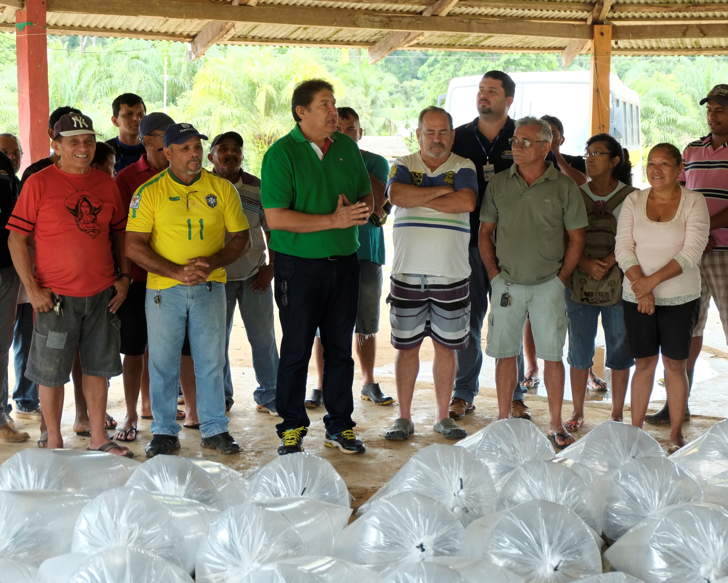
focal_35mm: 58
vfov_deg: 26.2
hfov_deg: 32.4
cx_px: 407
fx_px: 1250
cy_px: 289
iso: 1000
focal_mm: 34
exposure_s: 1/52
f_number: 5
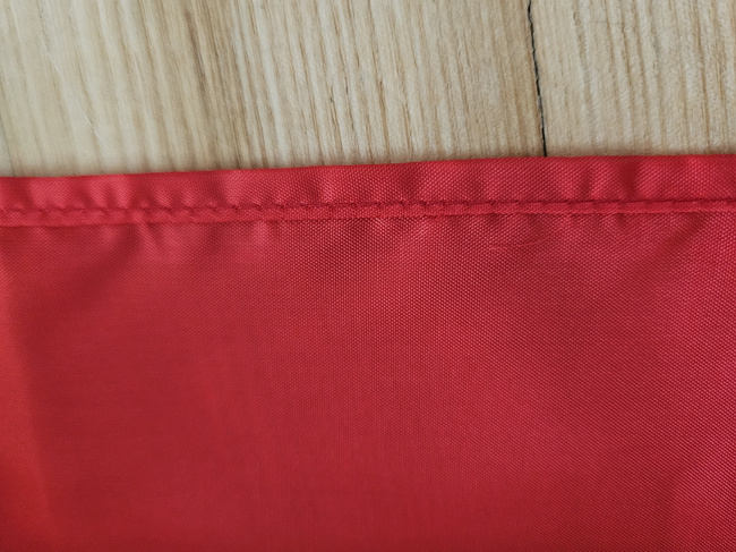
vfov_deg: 58.8
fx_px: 489
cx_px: 368
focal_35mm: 23
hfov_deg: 73.9
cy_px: 276
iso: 640
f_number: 1.8
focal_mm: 5.4
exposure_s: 1/100
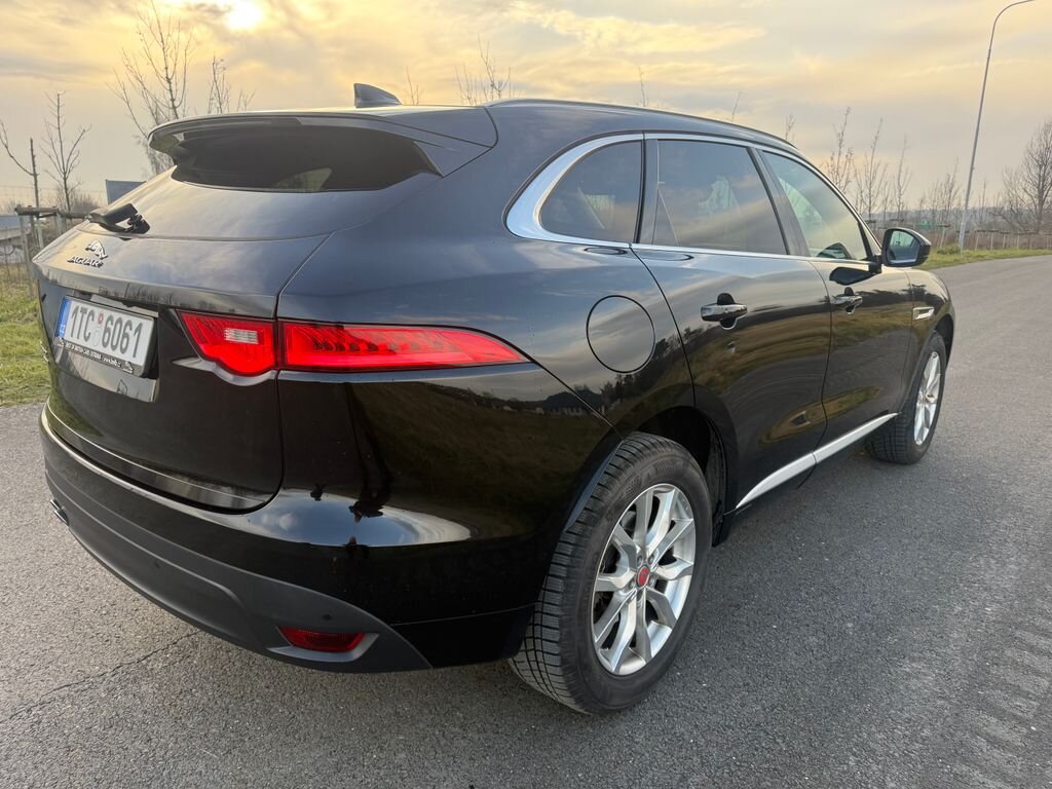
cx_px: 526
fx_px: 729
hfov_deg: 71.6
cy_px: 394
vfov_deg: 56.8
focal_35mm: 24
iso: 100
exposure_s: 1/481
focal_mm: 6.76
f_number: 1.78
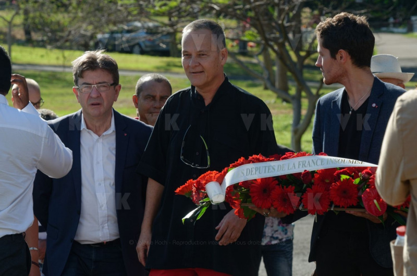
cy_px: 138
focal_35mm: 210
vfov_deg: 6.5
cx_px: 208
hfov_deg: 9.8
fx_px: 2428
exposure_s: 1/400
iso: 250
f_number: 9
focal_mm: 140
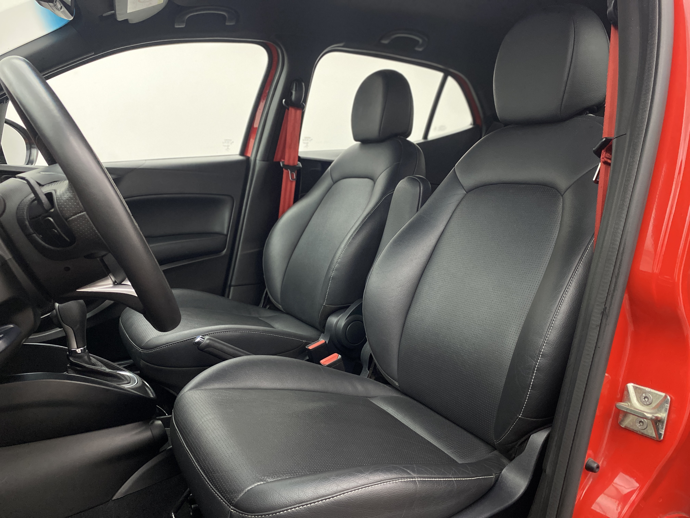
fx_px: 518
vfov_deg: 53.1
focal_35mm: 26
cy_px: 259
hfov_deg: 67.3
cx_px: 345
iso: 640
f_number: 1.8
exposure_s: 1/40
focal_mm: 4.25
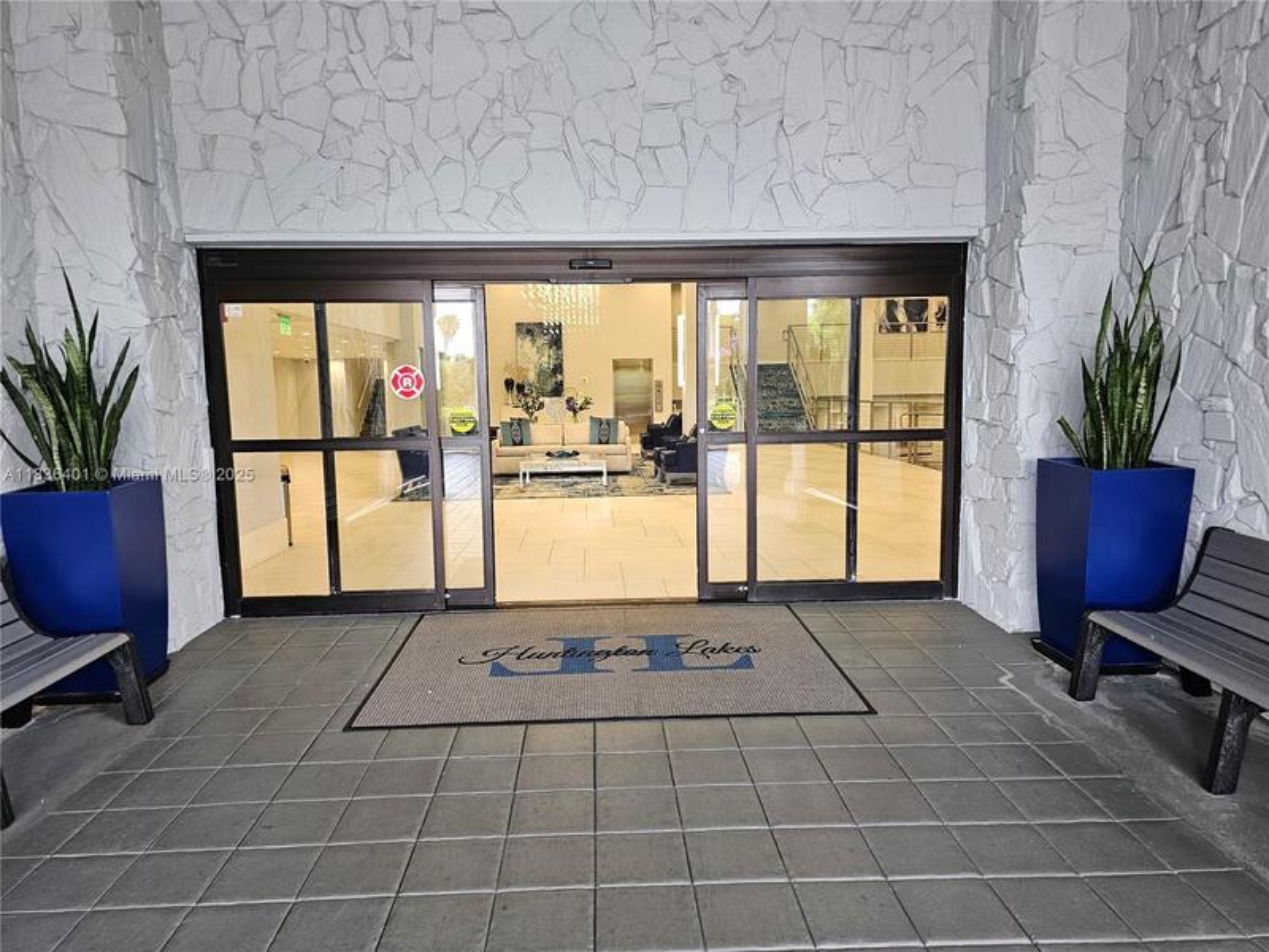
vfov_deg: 58.9
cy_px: 476
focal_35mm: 23
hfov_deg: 73.9
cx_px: 634
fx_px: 843
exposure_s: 1/120
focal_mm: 6.3
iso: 250
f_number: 1.7
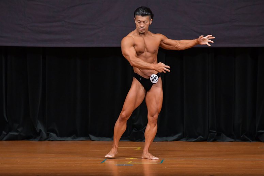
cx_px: 132
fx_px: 2199
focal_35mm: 300
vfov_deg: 4.6
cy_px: 88
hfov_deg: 6.9
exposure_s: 1/400
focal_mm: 200
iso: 4000
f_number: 5.6
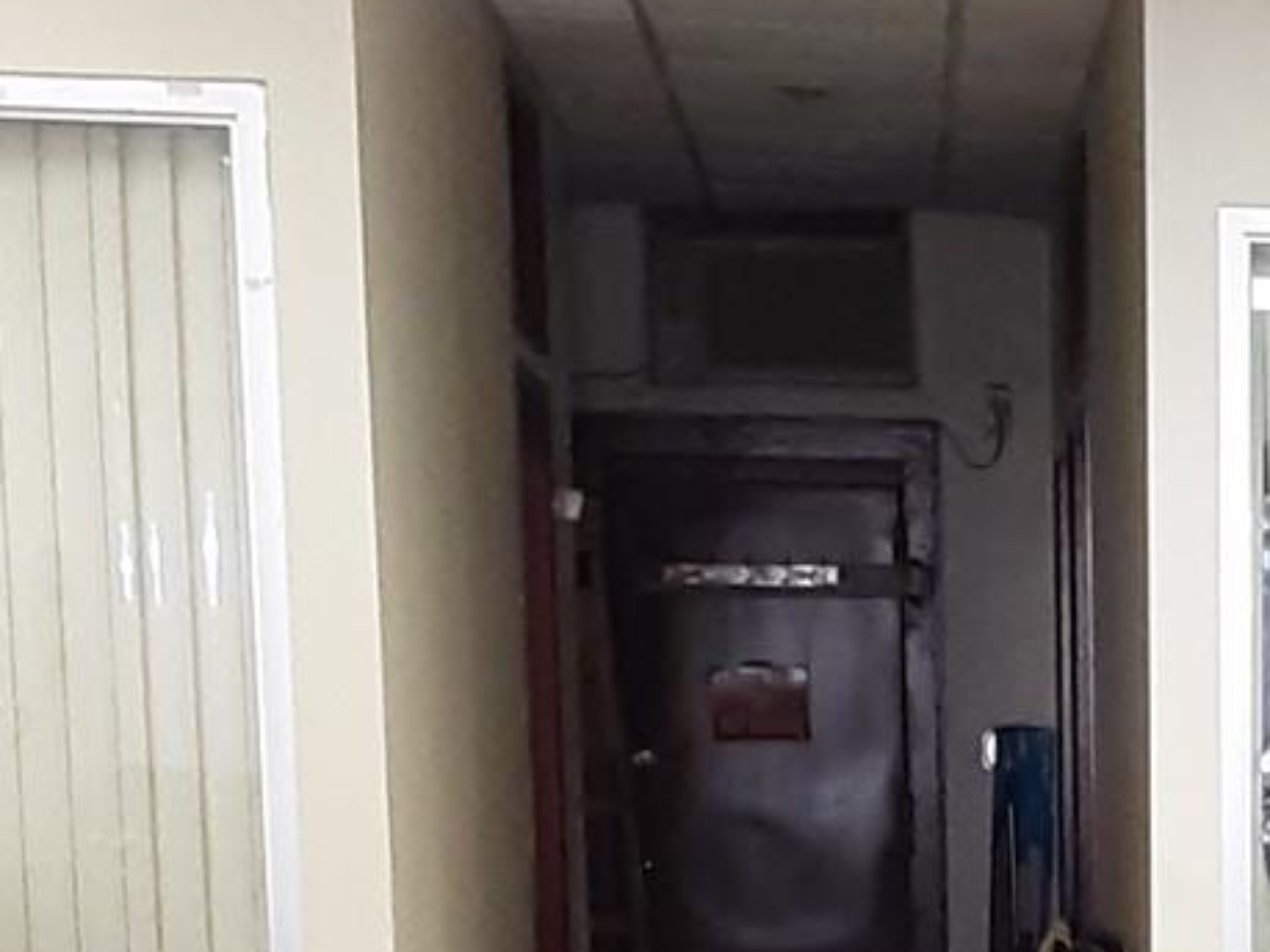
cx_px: 1414
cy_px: 1525
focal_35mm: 125
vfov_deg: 11.3
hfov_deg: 15.3
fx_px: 4585
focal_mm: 2.9
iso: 160
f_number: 1.9
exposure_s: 1/33
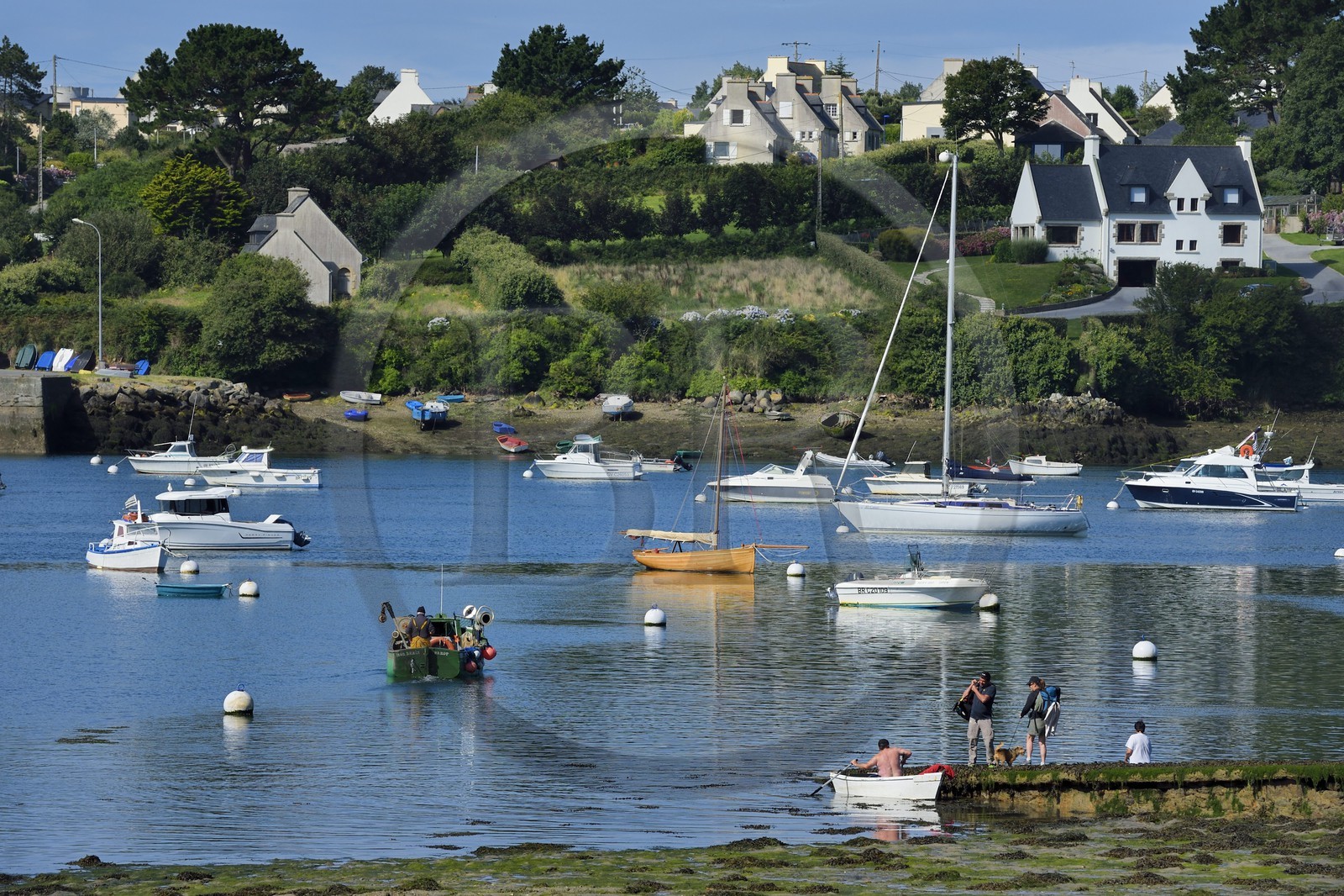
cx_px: 672
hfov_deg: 11.4
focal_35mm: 180
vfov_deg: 7.6
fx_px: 6718
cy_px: 448
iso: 200
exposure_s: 1/400
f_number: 13
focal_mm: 180
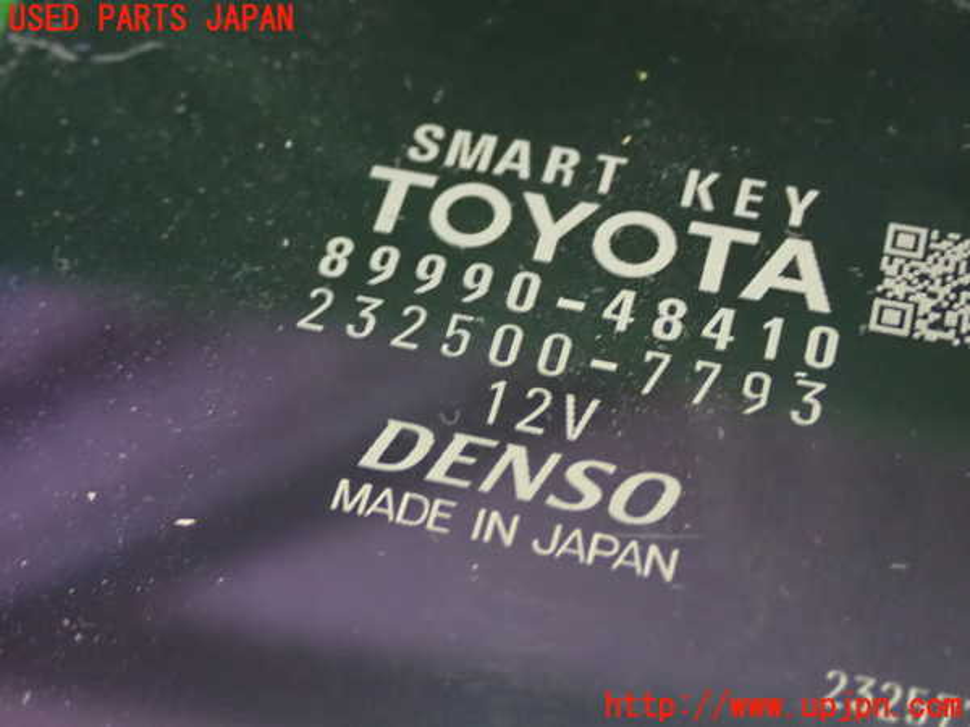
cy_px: 364
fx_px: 1737
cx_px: 485
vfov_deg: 23.7
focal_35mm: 62
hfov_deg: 31.2
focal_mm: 11.09
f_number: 3.6
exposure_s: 1/15
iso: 1600
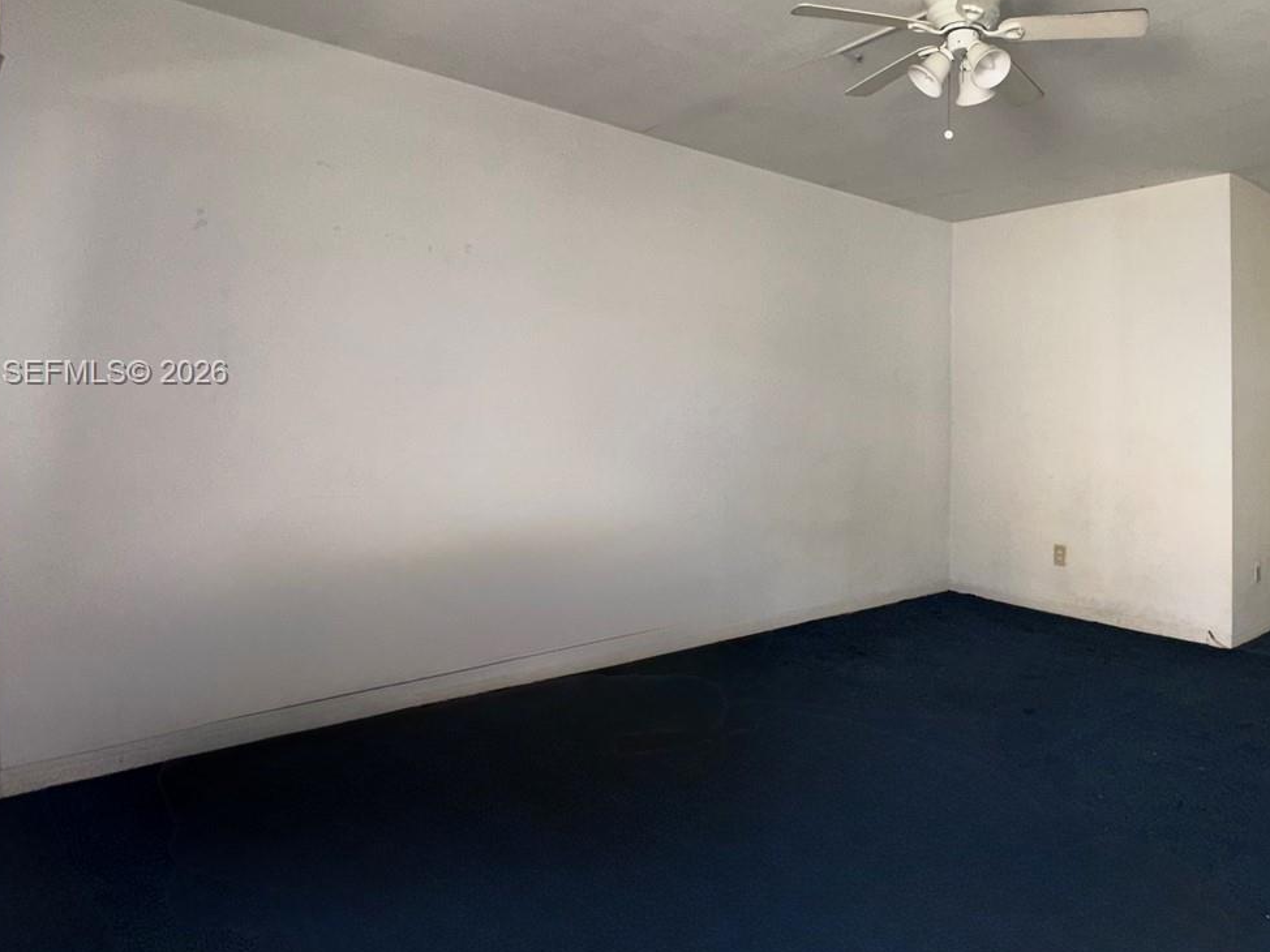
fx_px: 844
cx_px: 864
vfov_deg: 58.3
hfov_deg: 71.4
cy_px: 374
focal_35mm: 23
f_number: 2.2
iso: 64
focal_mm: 2.22
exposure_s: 1/122
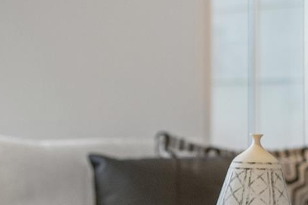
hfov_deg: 12.8
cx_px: 139
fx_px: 1376
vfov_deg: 8.5
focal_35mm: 161
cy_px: 165
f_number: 2
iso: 400
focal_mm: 50
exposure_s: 1/125
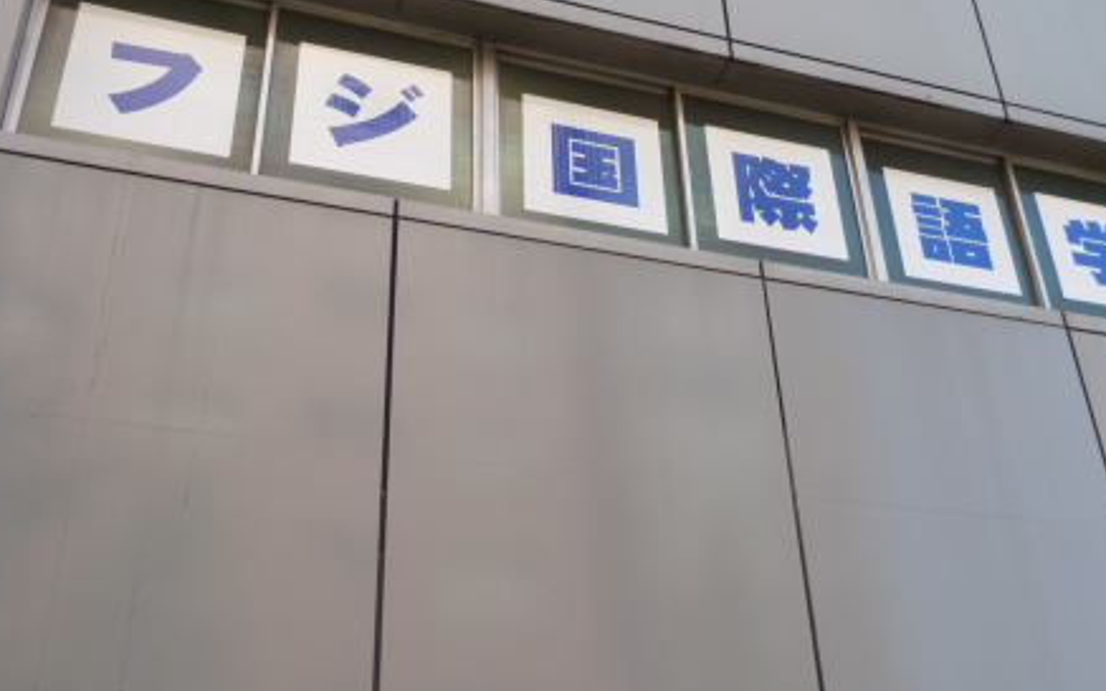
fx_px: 1356
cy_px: 276
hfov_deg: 44.2
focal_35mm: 45
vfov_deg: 28.5
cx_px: 658
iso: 80
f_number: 3.4
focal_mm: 4.7
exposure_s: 1/125
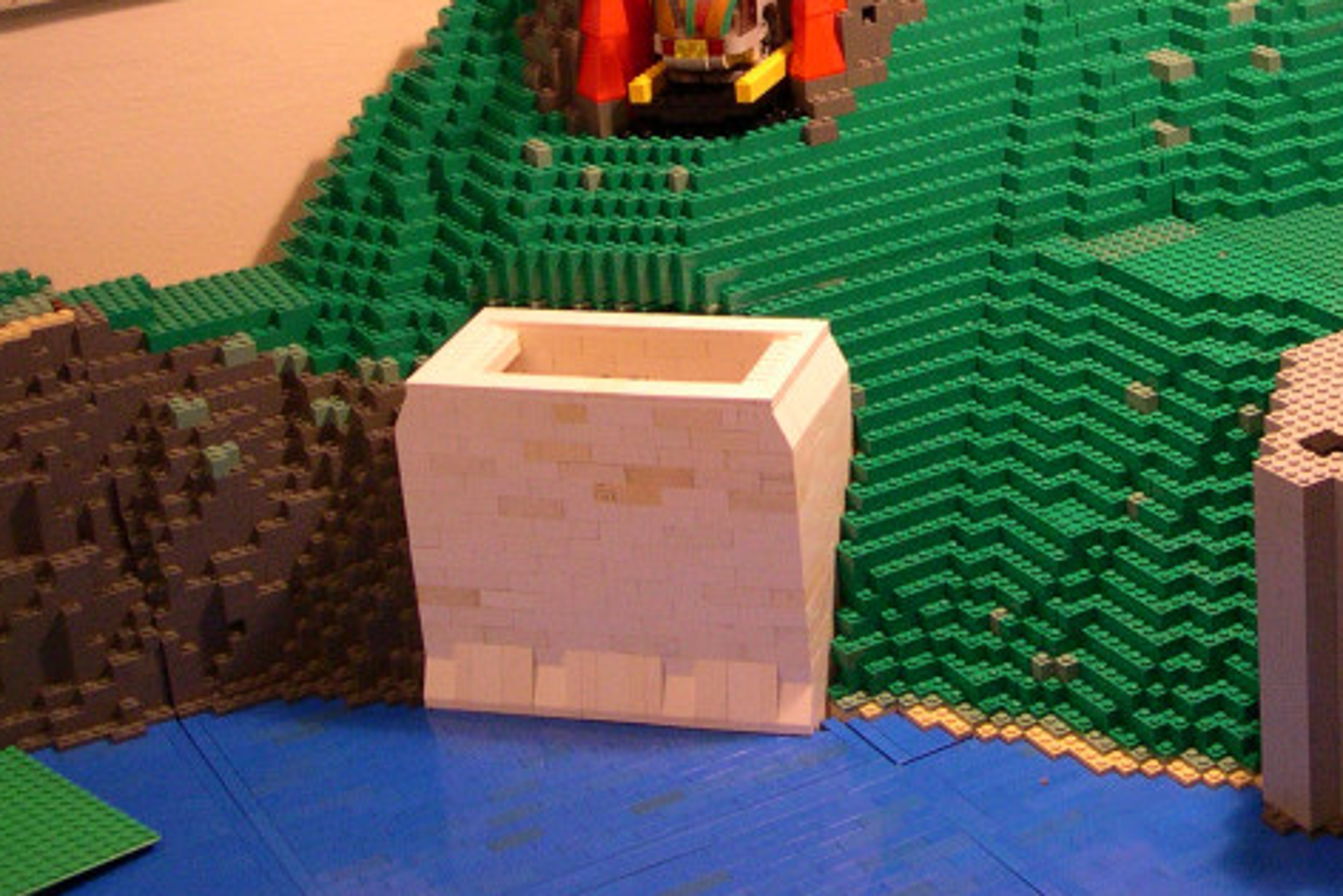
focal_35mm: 67
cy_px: 97
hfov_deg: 29.5
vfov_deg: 20.0
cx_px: 1030
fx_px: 2500
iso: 400
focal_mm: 8
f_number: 2.8
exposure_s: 1/29.4
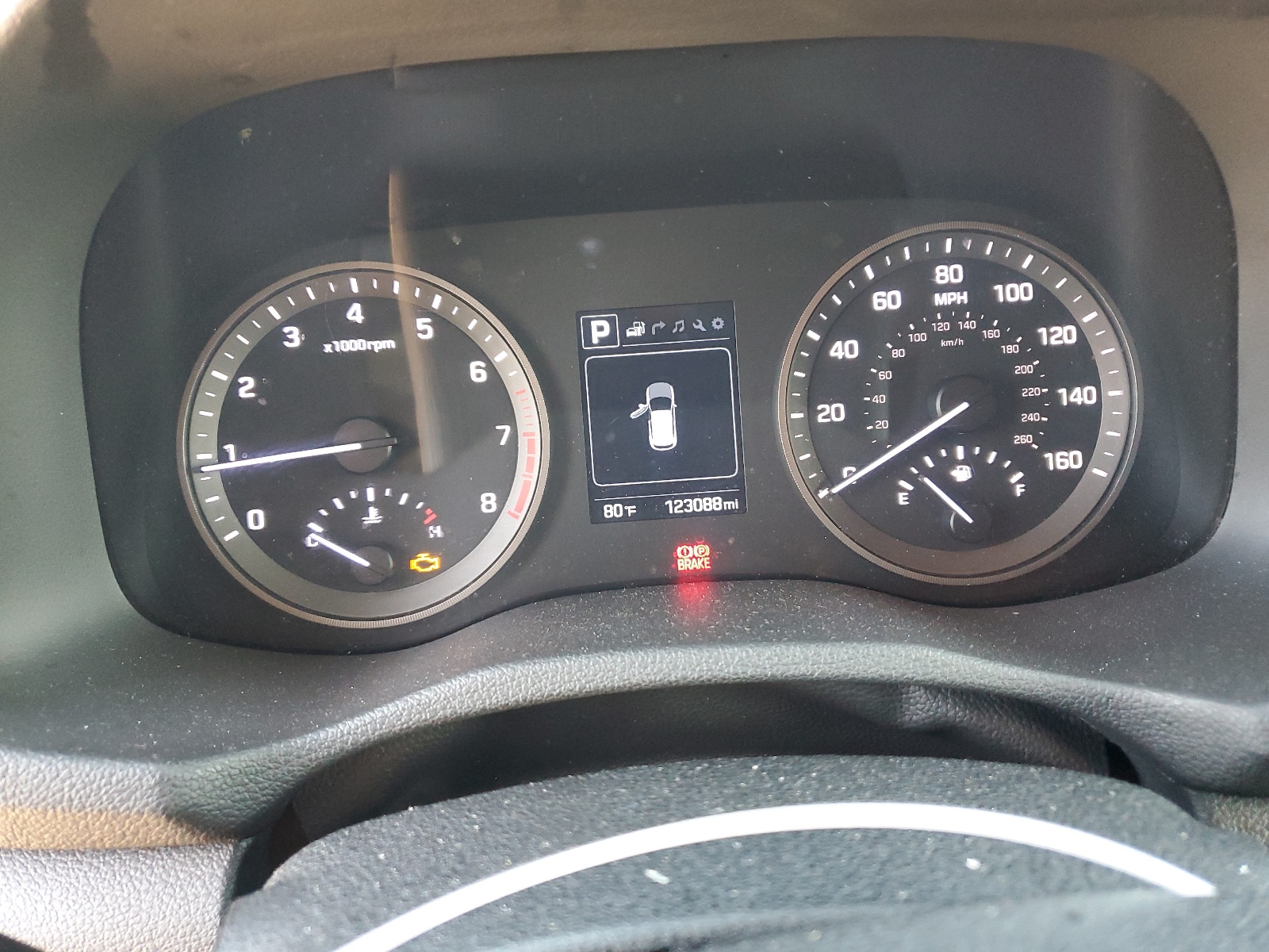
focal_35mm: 26
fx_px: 953
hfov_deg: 67.3
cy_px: 476
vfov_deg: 53.1
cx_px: 634
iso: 285
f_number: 1.5
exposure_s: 1/40
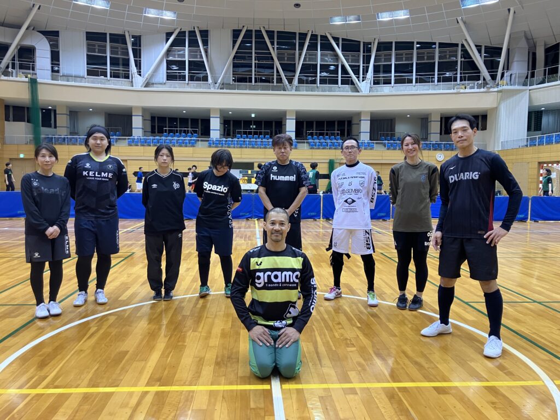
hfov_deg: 63.4
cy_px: 210
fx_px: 453
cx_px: 280
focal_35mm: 28
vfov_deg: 49.7
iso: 100
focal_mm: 3.99
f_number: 1.8
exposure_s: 1/60
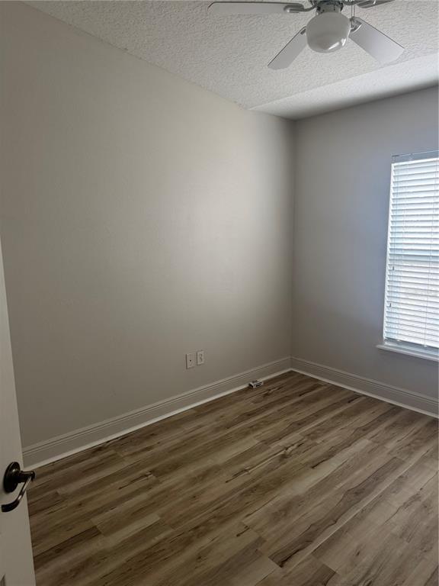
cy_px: 293
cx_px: 220
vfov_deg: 71.6
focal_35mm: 24
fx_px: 406
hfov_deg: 56.8
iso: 200
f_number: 1.78
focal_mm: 6.76
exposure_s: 1/60
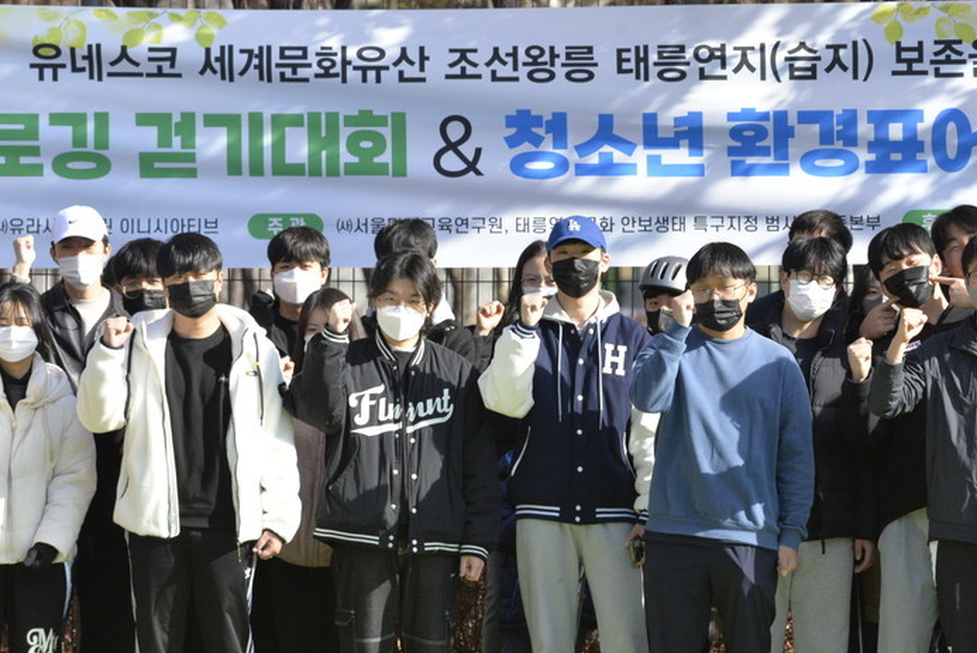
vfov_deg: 5.0
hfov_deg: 7.4
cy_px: 367
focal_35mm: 277
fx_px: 7522
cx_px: 603
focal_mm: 200
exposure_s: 1/4000
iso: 3200
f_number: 8
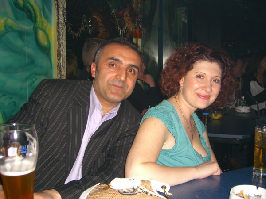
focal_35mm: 38
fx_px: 292
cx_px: 133
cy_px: 100
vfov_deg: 37.7
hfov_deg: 49.0
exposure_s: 1/60
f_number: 2.8
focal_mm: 7.9
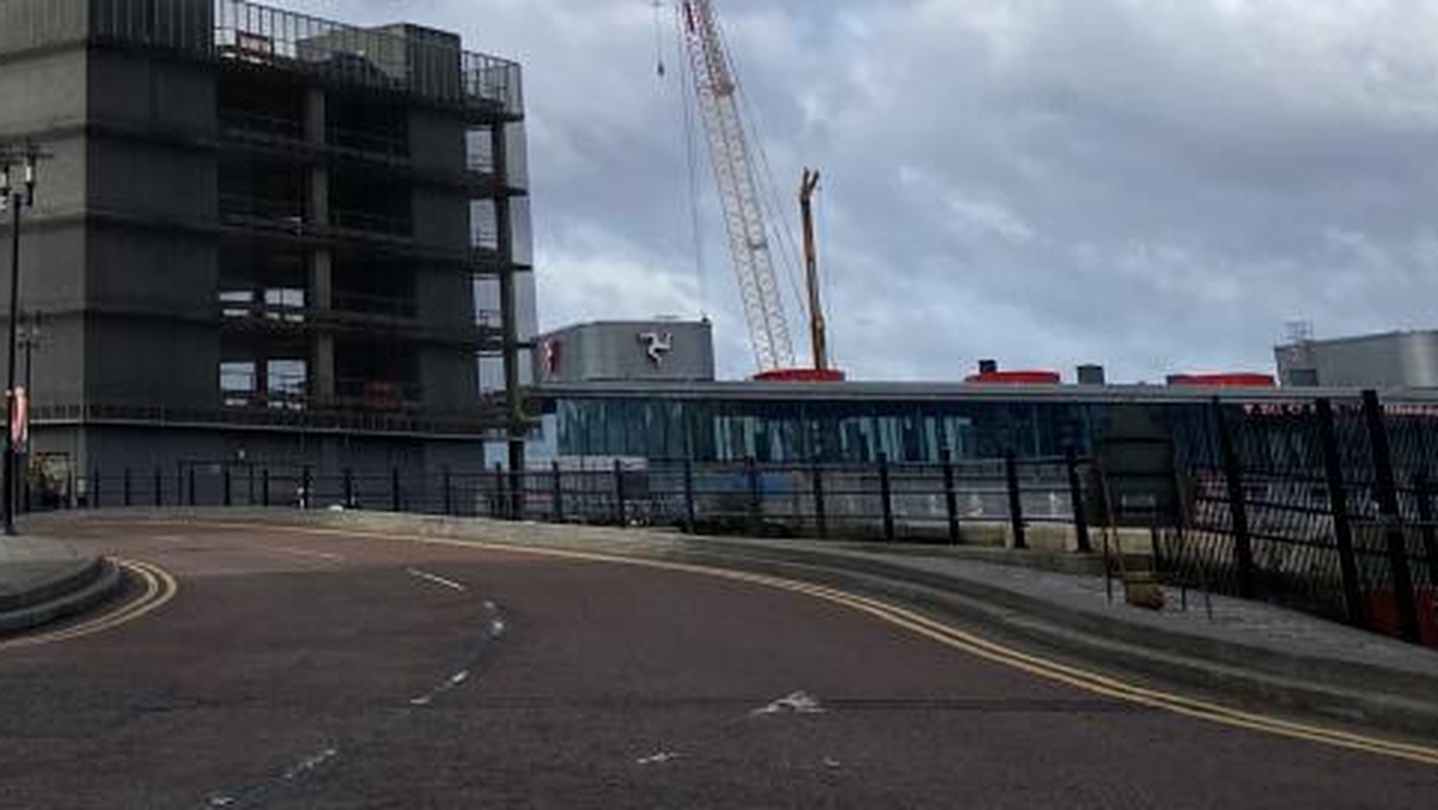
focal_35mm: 60
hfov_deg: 32.7
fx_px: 2288
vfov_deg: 18.6
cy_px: -262
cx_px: 77
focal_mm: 4.25
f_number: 1.8
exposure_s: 1/4808
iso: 32
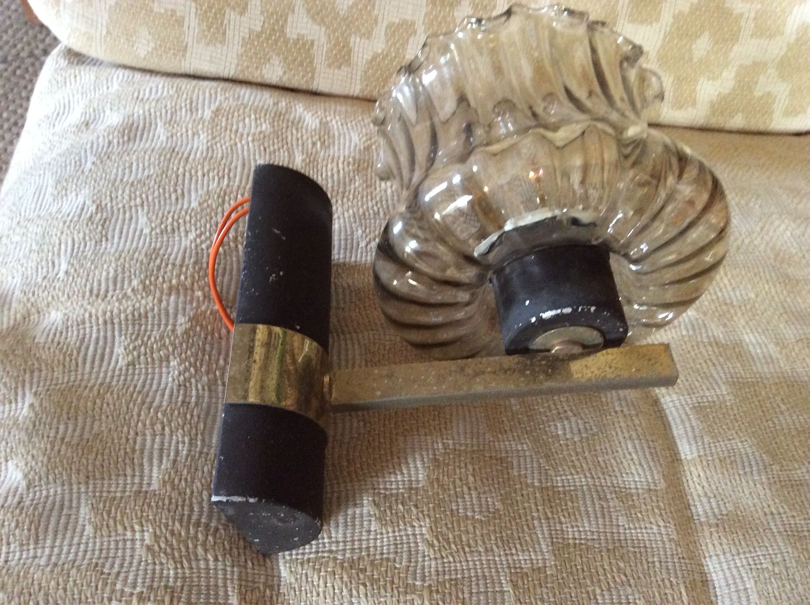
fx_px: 748
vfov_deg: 44.1
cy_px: 302
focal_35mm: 32
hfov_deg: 56.9
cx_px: 405
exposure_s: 1/25
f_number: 2.4
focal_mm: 3.3
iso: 250
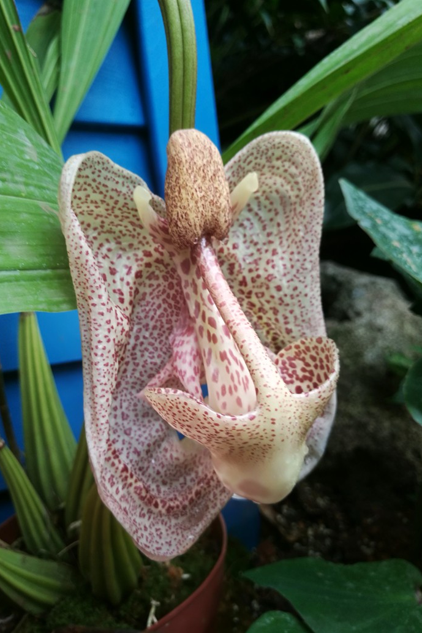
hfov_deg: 44.9
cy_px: 307
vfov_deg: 63.6
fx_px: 510
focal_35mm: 29
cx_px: 194
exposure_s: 1/50
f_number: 2.2
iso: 64
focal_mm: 4.5
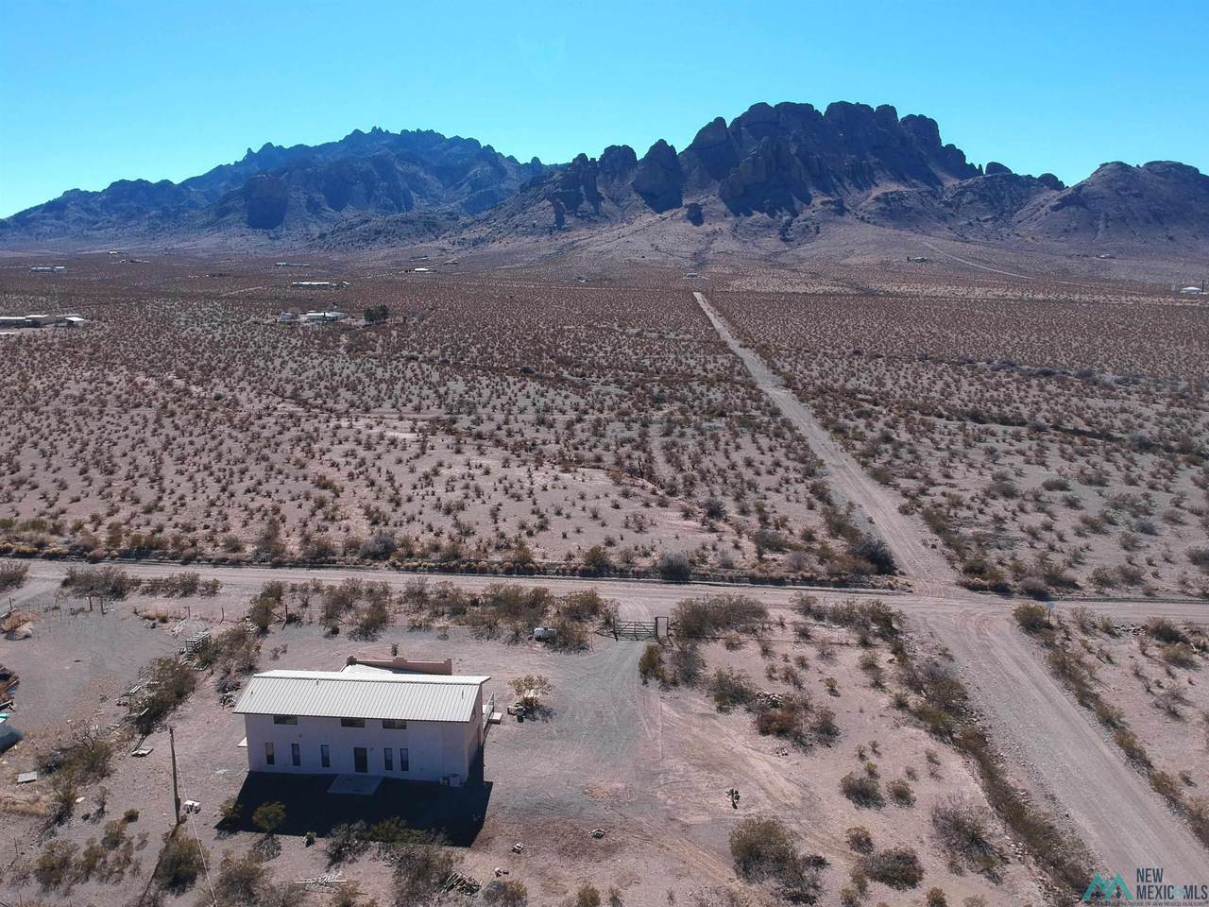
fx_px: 873
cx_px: 604
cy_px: 454
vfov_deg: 54.9
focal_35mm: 25
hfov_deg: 69.4
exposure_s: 1/1250
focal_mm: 4.49
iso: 100
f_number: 2.6
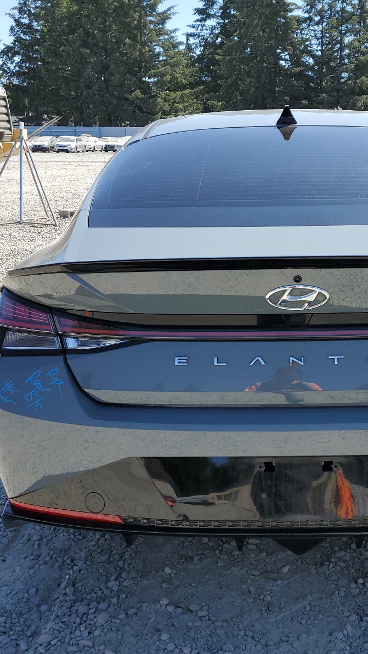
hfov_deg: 30.7
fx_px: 659
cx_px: 276
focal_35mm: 38
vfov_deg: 52.8
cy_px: 326
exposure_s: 1/1667
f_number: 1.5
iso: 50
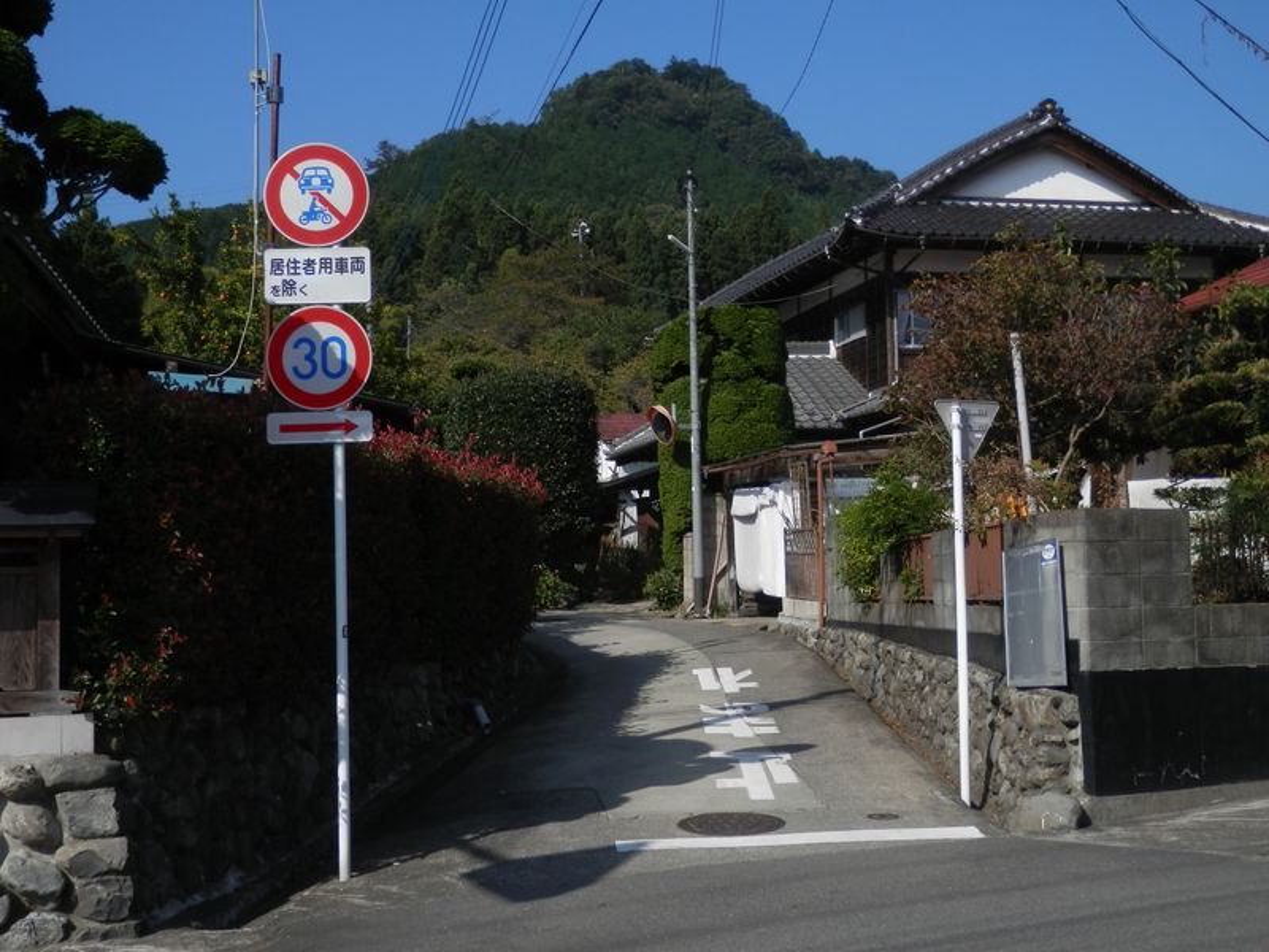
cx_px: 634
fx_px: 1650
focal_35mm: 45
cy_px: 476
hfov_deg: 42.1
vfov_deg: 32.2
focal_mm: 8
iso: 80
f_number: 10.8
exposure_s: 1/160
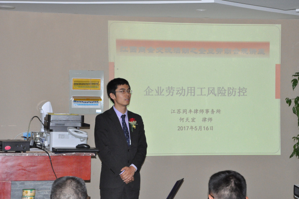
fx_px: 933
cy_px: 100
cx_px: 150
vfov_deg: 12.1
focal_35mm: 112
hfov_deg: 18.2
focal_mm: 75
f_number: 10
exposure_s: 1/160
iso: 3200
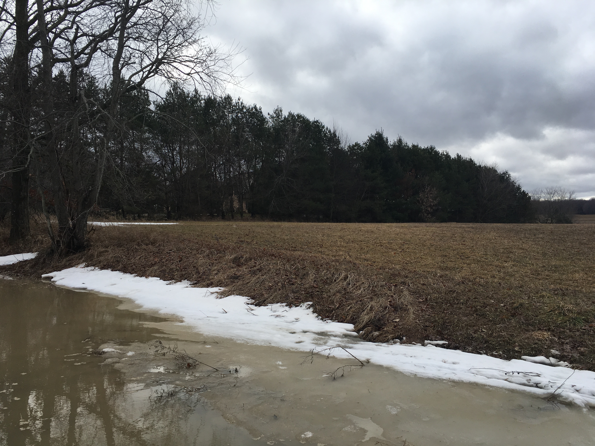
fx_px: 498
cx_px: 298
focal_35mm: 29
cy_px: 223
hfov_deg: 61.7
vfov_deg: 48.2
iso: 25
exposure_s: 1/1221
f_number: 2.2
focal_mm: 4.15
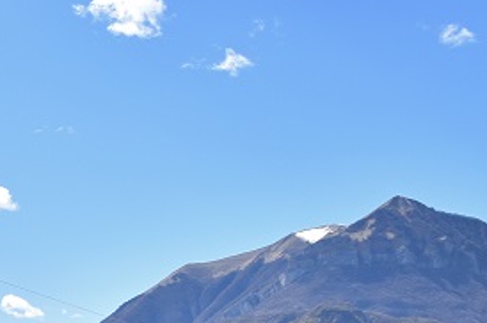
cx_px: -267
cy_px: 495
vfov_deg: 2.9
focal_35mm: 477
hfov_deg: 4.3
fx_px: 6443
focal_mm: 85
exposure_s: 1/640
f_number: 13
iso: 200
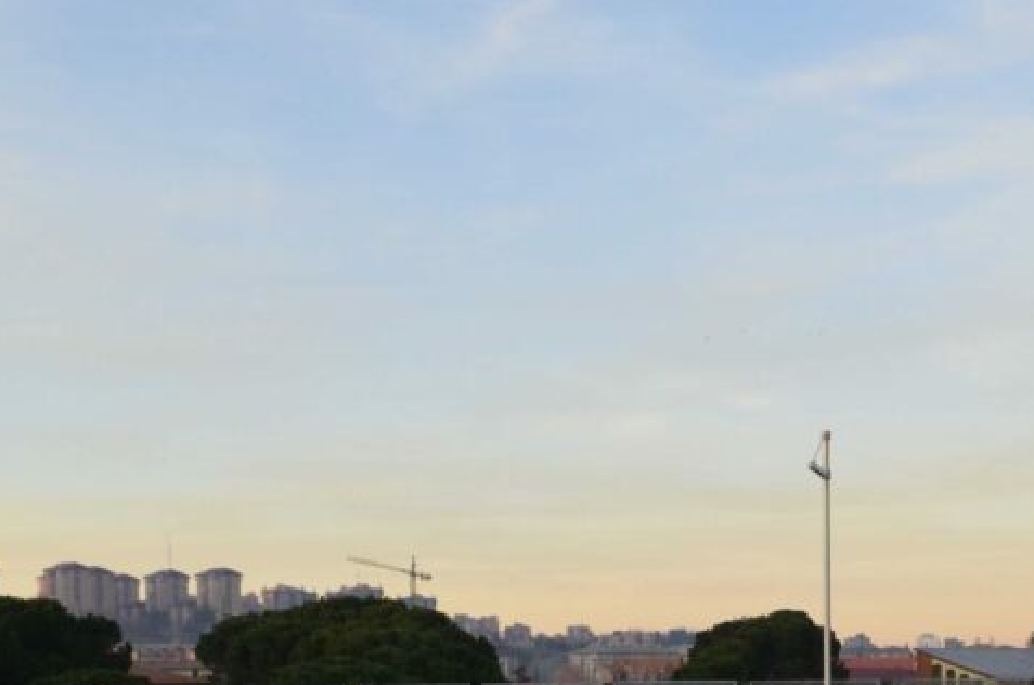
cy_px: 724
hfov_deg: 34.3
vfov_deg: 22.2
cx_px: 683
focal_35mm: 58
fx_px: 1663
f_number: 10
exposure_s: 1/50
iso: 400
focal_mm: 18
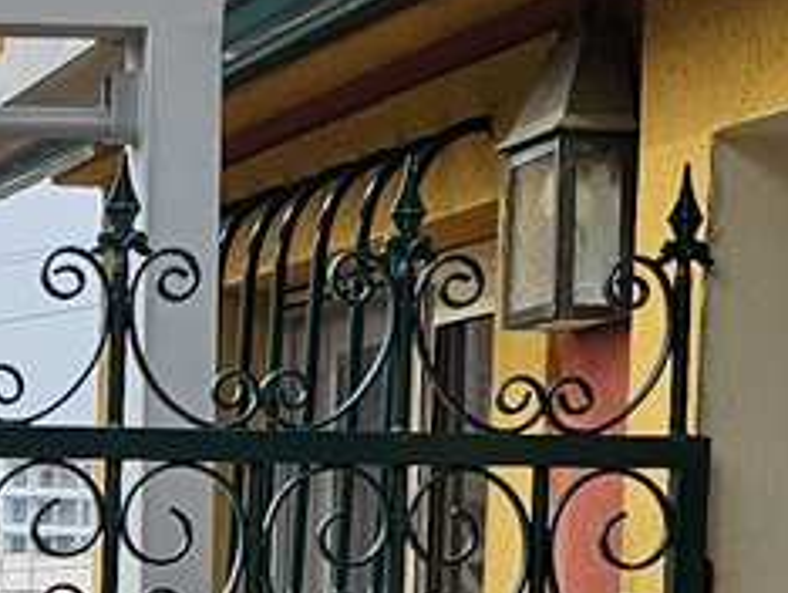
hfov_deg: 12.2
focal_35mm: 157
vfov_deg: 9.1
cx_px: -229
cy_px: 1007
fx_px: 3578
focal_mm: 6.3
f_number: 1.7
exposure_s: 1/719
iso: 20
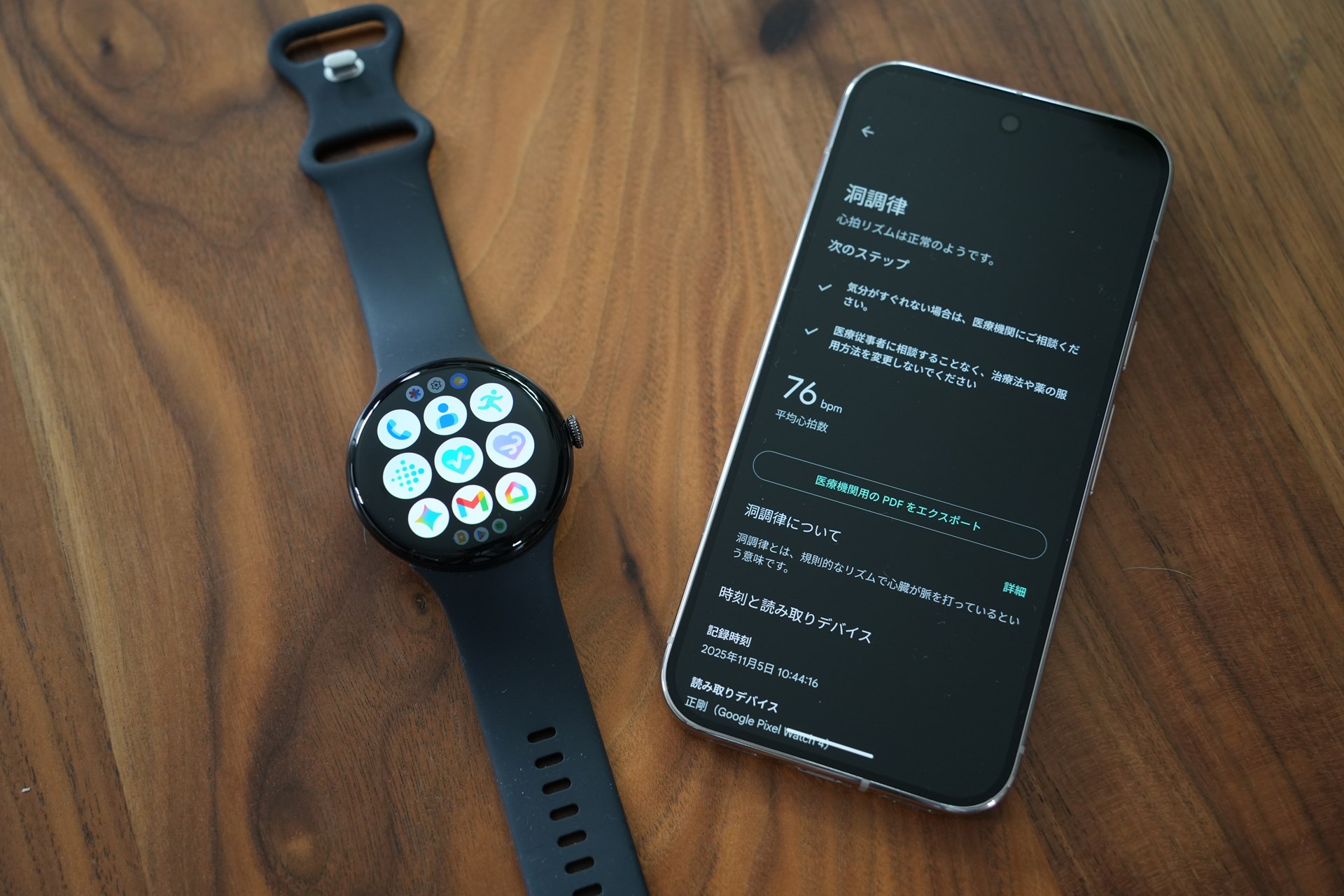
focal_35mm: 49
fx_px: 1829
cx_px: 672
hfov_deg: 40.3
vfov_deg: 27.5
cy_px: 448
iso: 1250
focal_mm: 49
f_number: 4.5
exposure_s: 1/80
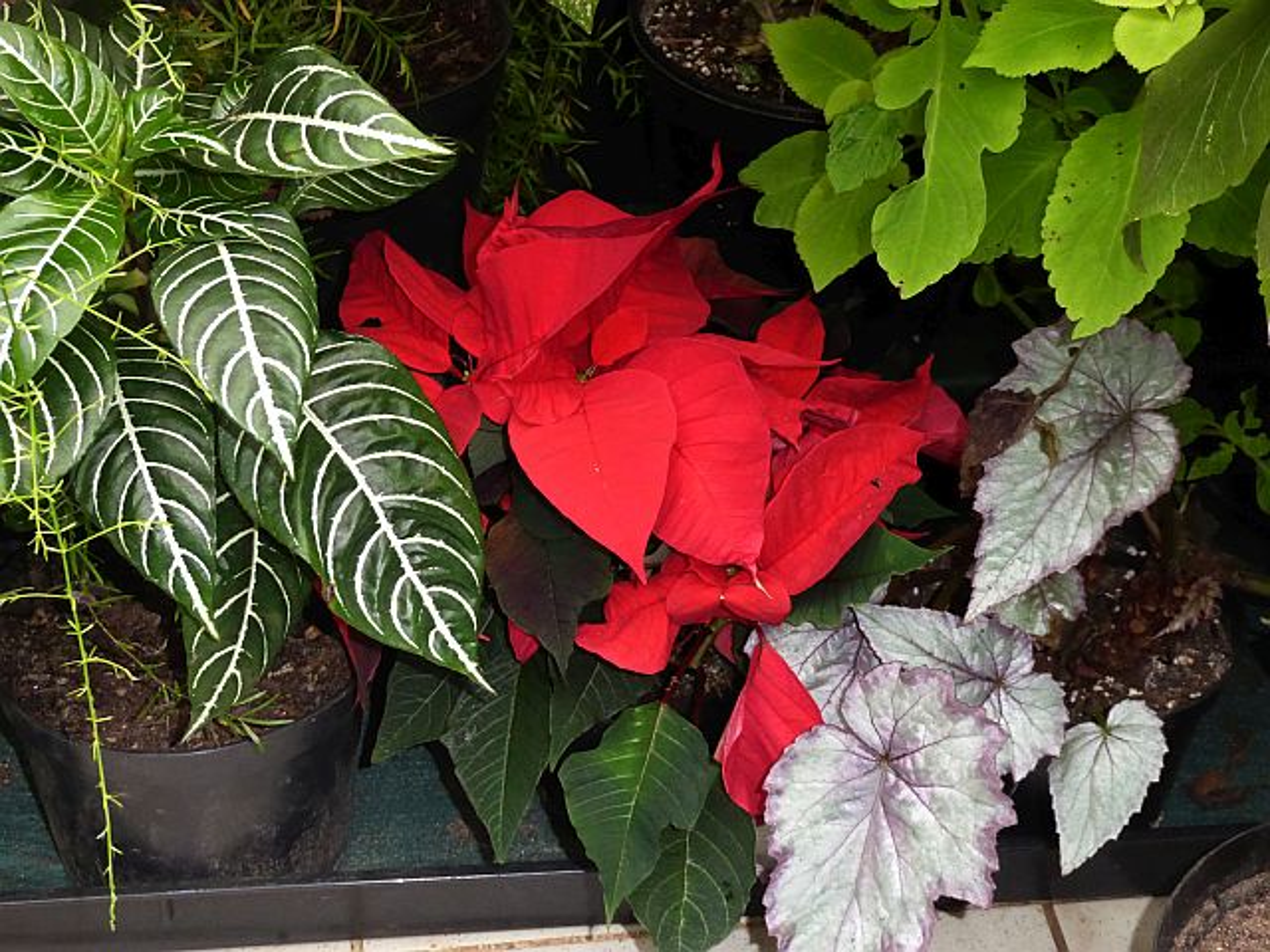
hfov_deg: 26.0
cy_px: 476
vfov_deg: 19.6
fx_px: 2752
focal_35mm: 75
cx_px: 635
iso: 800
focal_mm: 12.5
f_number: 4.5
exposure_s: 1/60
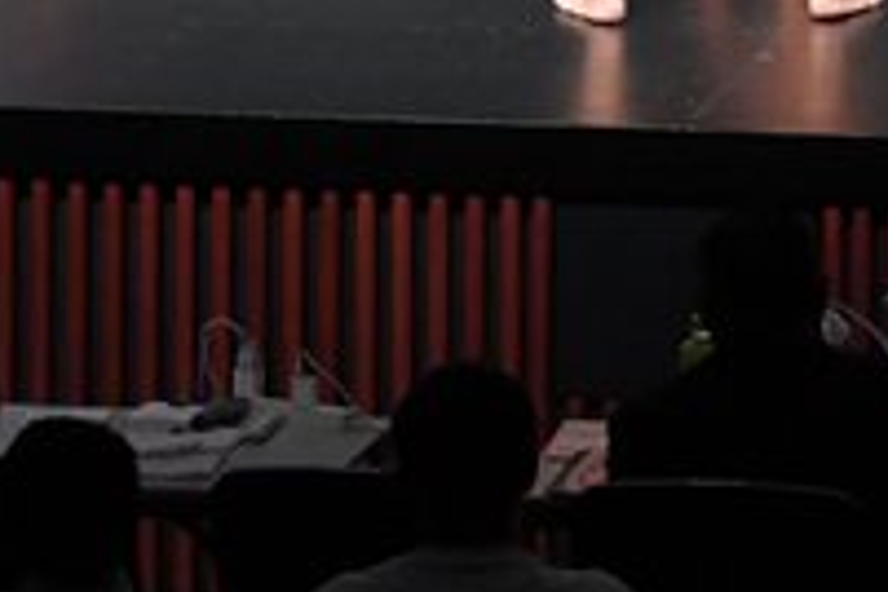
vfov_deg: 2.3
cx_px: 466
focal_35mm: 605
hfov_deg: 3.4
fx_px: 14922
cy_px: -495
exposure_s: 1/400
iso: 5000
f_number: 5.6
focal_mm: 105
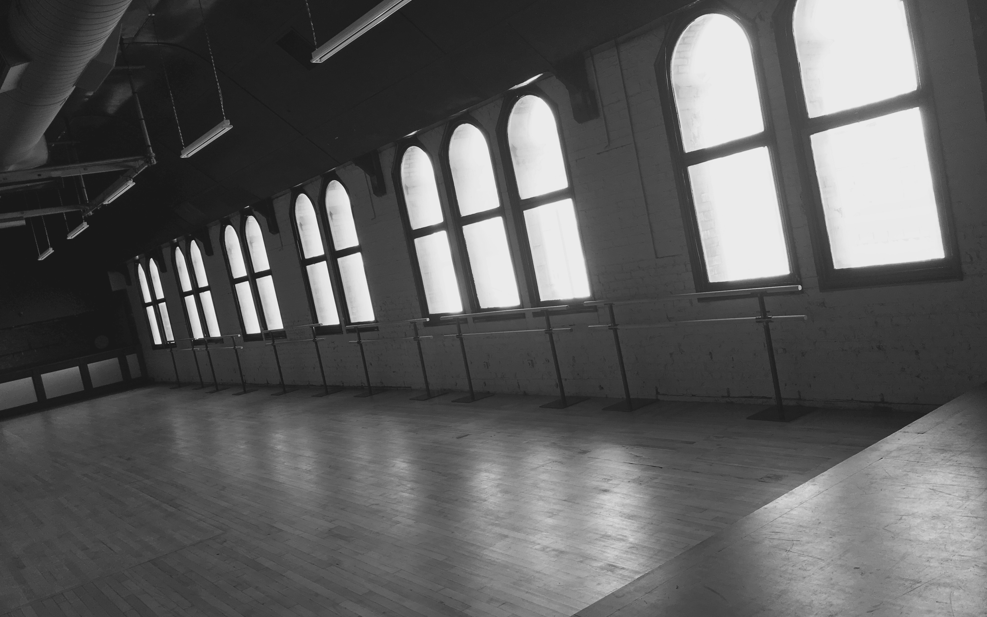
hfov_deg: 61.2
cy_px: 311
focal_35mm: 31
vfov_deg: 40.6
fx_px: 834
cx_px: 493
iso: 32
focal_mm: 4.15
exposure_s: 1/50
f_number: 2.2
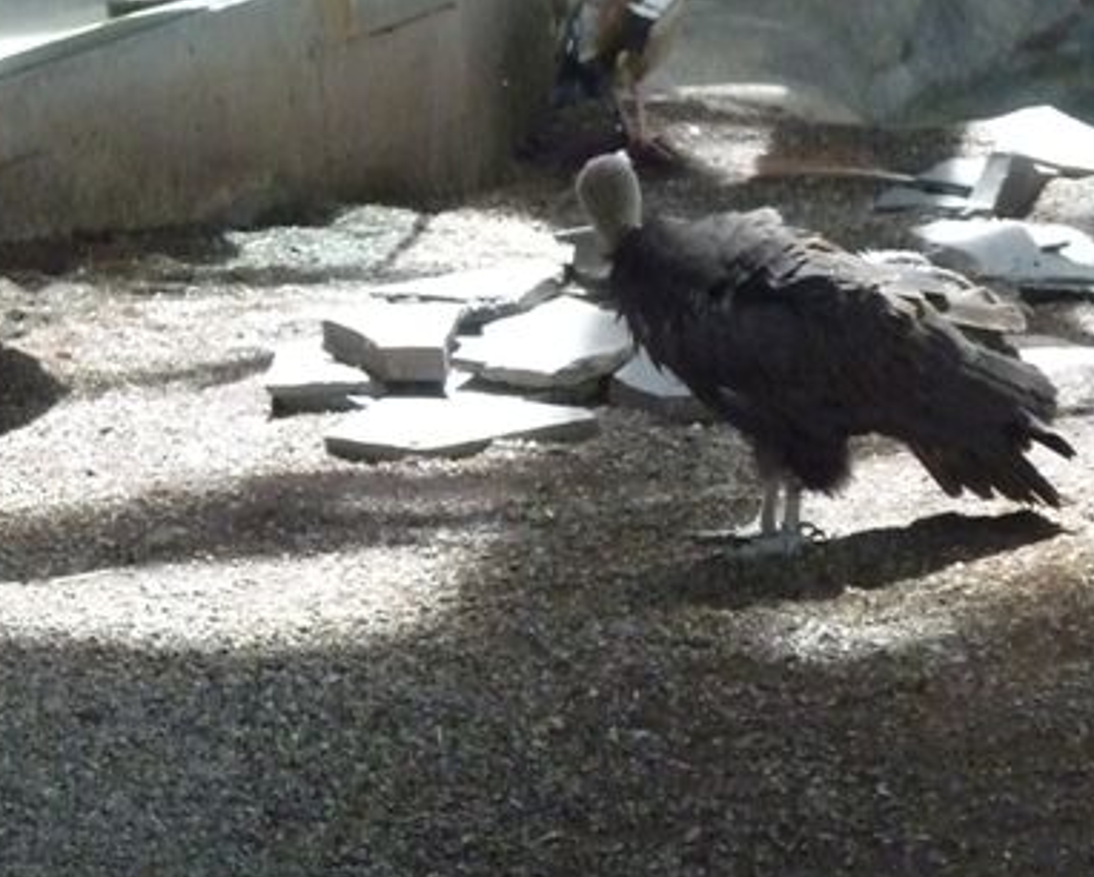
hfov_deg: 10.5
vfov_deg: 8.5
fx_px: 5928
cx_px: 782
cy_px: 361
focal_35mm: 183
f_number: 5.3
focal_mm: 20.2
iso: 1600
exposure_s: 1/200
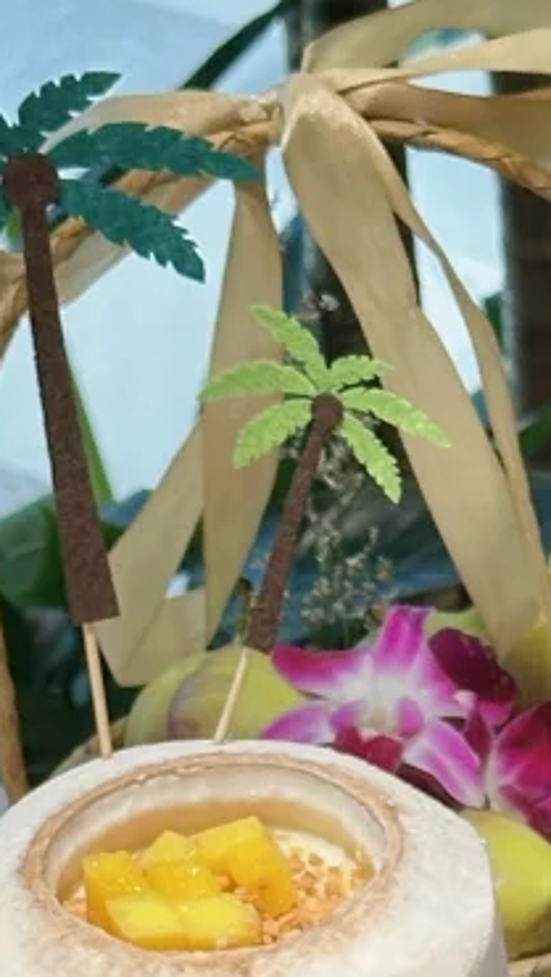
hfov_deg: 5.9
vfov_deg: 10.1
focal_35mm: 203
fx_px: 5267
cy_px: 1649
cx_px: 765
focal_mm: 6.86
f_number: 1.78
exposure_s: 1/100
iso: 80
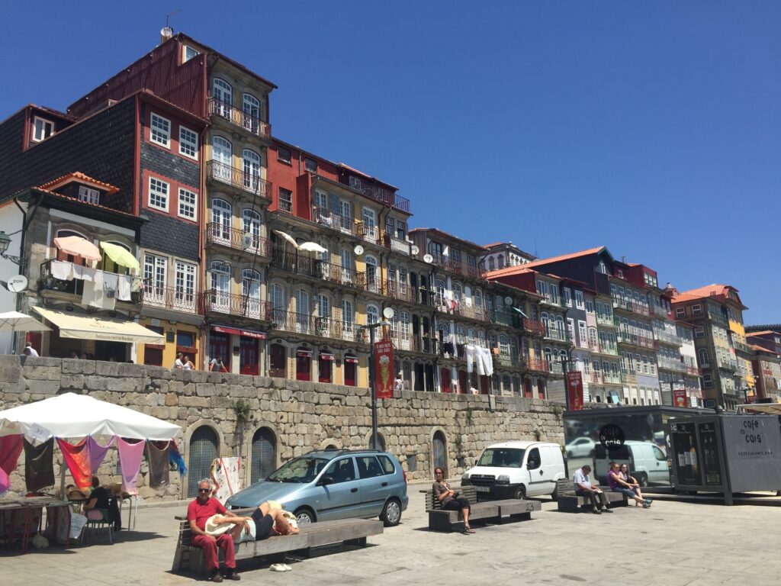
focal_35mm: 29
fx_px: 654
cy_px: 293
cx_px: 390
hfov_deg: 61.7
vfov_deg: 48.2
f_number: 2.2
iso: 32
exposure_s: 1/2083
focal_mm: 4.15
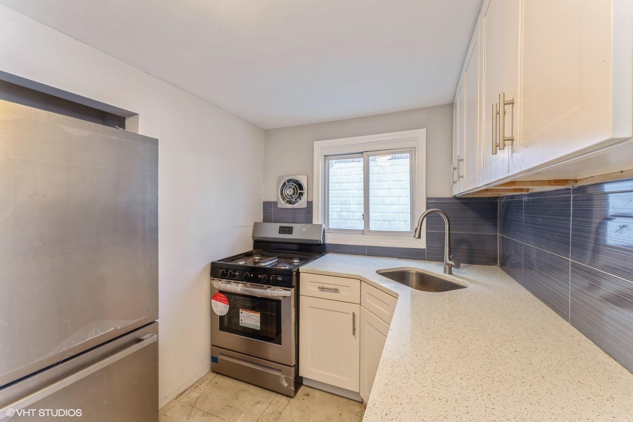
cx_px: 316
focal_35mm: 14
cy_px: 211
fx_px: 246
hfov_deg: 104.3
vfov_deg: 81.2
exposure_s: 1/2.5
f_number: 11
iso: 100
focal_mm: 14
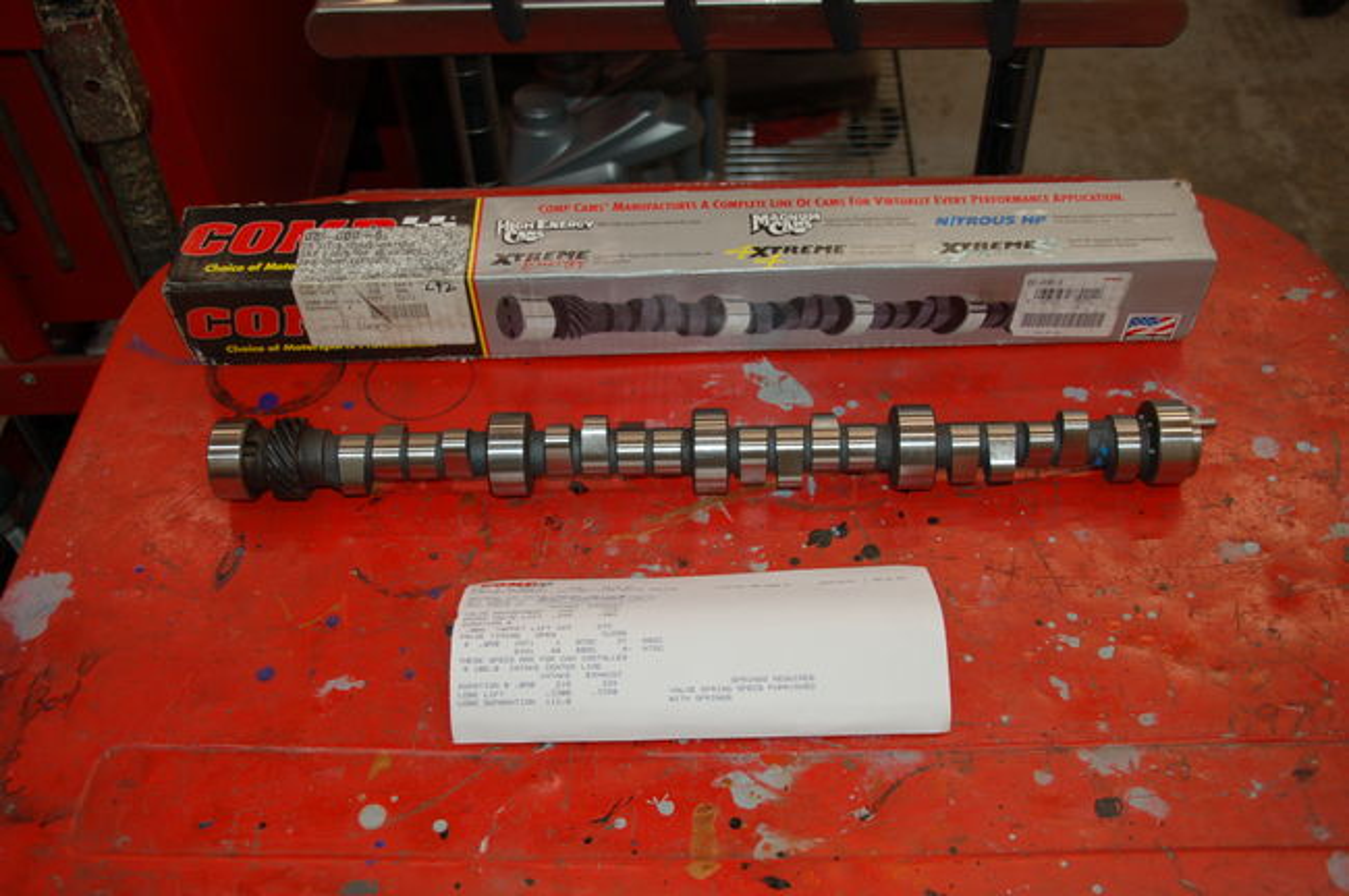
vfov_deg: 39.9
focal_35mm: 33
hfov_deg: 57.3
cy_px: 448
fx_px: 1235
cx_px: 674
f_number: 4
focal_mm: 22
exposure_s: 1/60
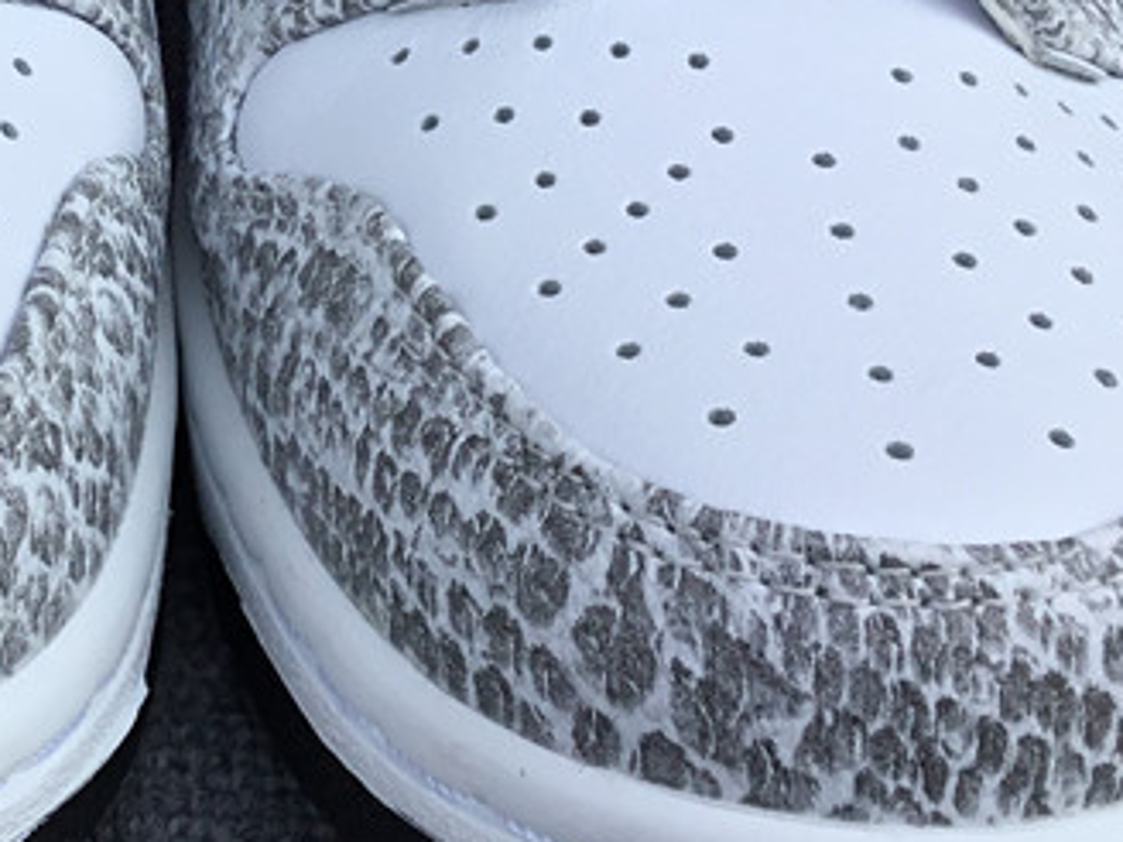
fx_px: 2758
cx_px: 127
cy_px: 98
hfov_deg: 22.5
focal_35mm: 85
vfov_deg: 17.1
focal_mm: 3.3
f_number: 2.4
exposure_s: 1/662
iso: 25
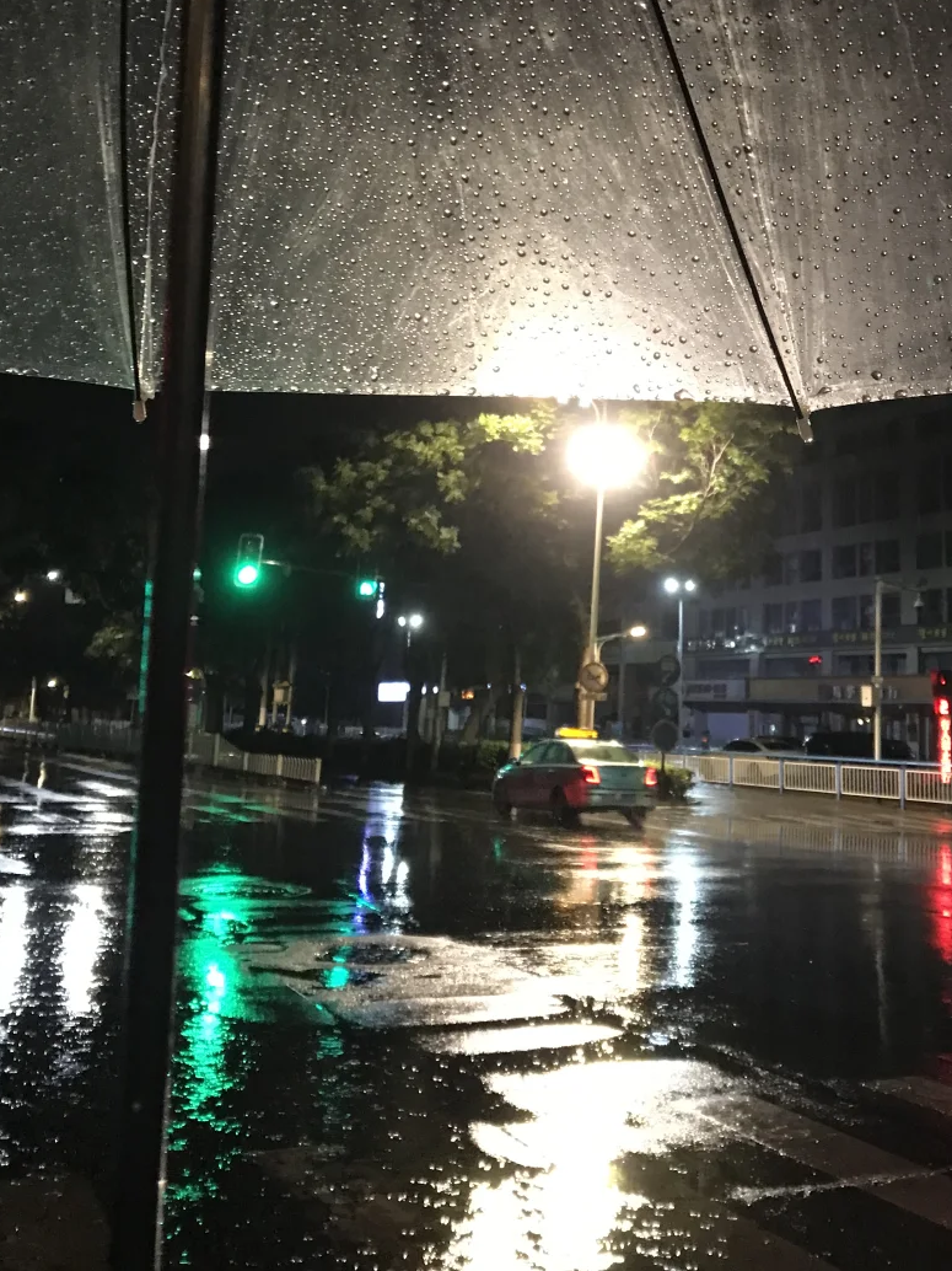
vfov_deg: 47.3
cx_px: 597
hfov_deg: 36.6
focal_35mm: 39
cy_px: 445
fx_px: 1431
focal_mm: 3.99
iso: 100
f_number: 1.8
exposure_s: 1/13
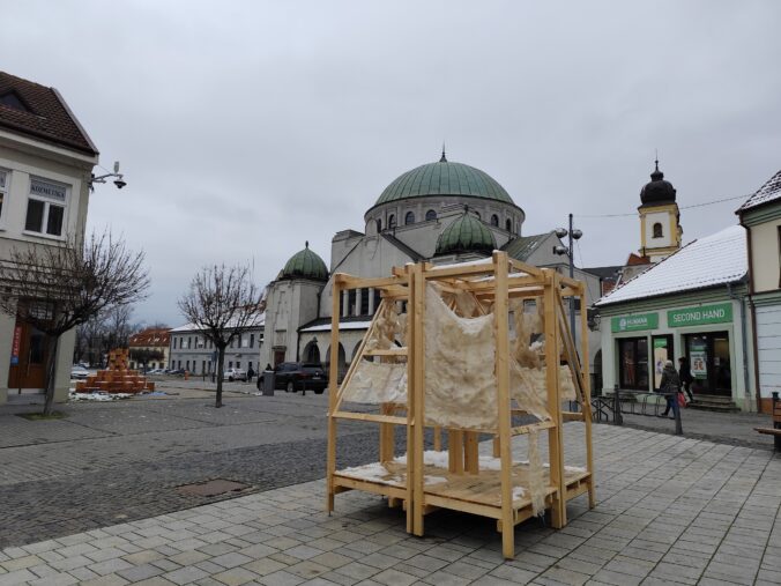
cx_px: 390
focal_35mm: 23
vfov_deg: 58.9
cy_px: 293
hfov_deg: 73.9
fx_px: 519
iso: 50
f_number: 1.65
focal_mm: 6.19
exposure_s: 1/310
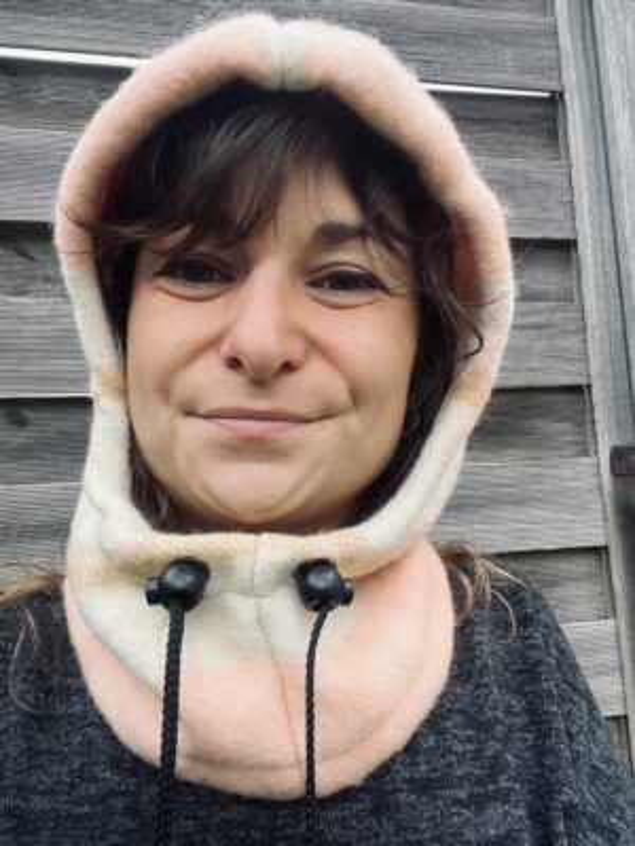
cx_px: 318
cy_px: 423
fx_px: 734
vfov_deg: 60.0
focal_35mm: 30
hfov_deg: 46.8
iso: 100
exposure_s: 1/108
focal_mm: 2.71
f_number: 2.2
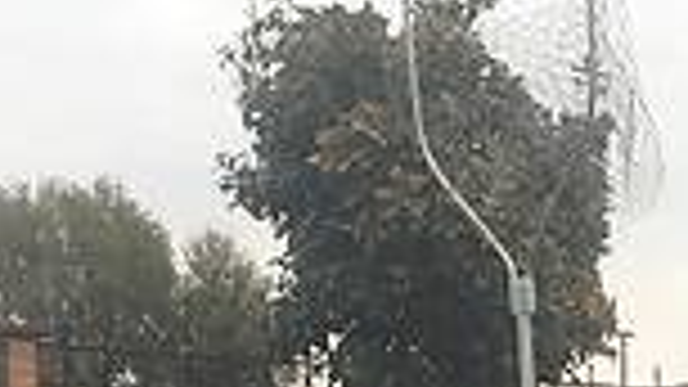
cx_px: 962
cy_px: 1017
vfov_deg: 6.8
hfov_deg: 12.5
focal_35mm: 165
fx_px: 3010
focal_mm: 4.2
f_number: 2.2
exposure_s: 1/100
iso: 32
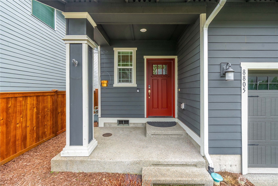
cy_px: 93
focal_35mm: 16
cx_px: 139
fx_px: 124
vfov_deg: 73.8
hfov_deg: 96.7
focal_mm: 16
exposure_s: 1/30
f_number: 7.1
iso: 320
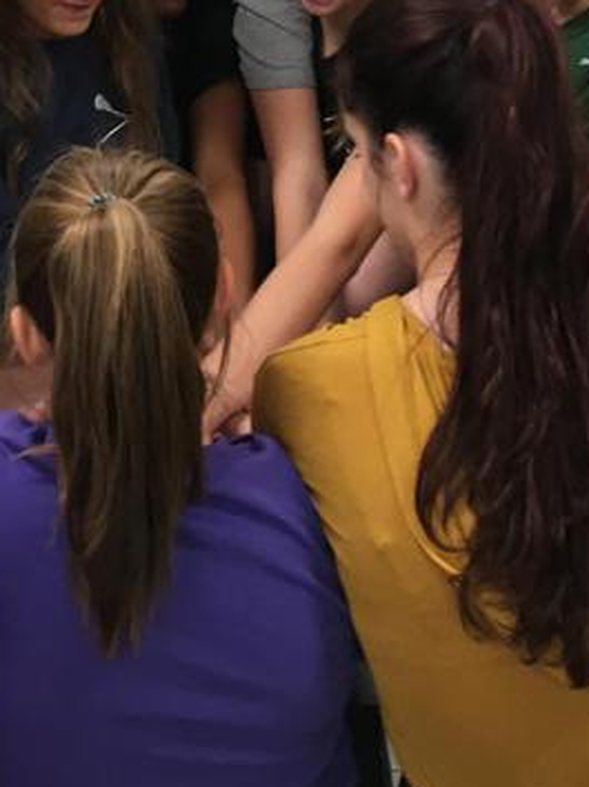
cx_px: 124
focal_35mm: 84
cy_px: -231
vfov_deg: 21.2
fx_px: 1908
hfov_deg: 17.4
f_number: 2.2
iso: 80
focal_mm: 4.15
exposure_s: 1/30
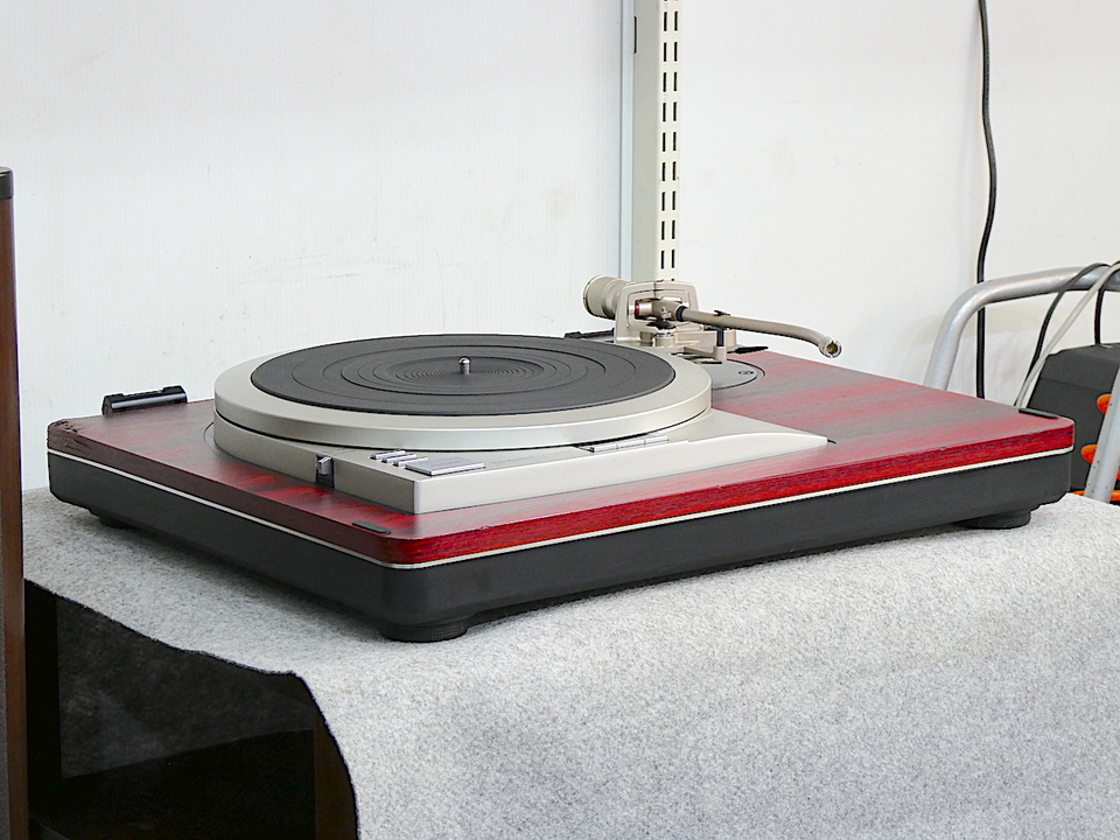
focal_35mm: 98
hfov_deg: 20.0
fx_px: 3171
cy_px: 420
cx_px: 560
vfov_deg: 15.1
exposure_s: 1/20
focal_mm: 17.5
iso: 200
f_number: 5
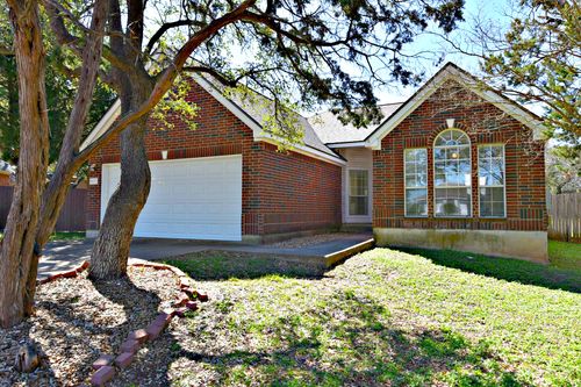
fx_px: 387
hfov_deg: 73.8
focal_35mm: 24
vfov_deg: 53.1
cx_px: 290
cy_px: 194
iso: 250
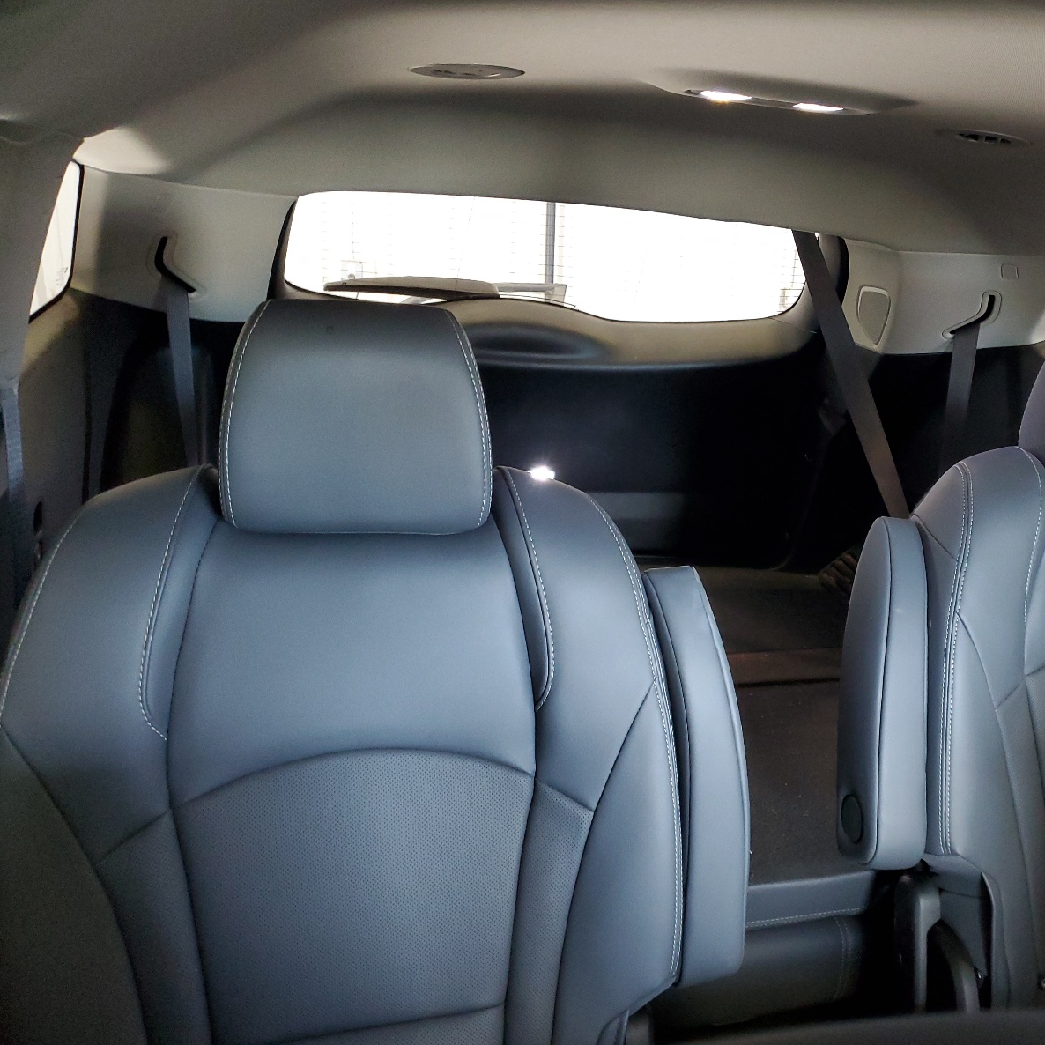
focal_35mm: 31
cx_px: 694
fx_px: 1059
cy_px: 524
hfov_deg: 51.6
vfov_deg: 52.5
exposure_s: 1/30
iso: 282
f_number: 1.5
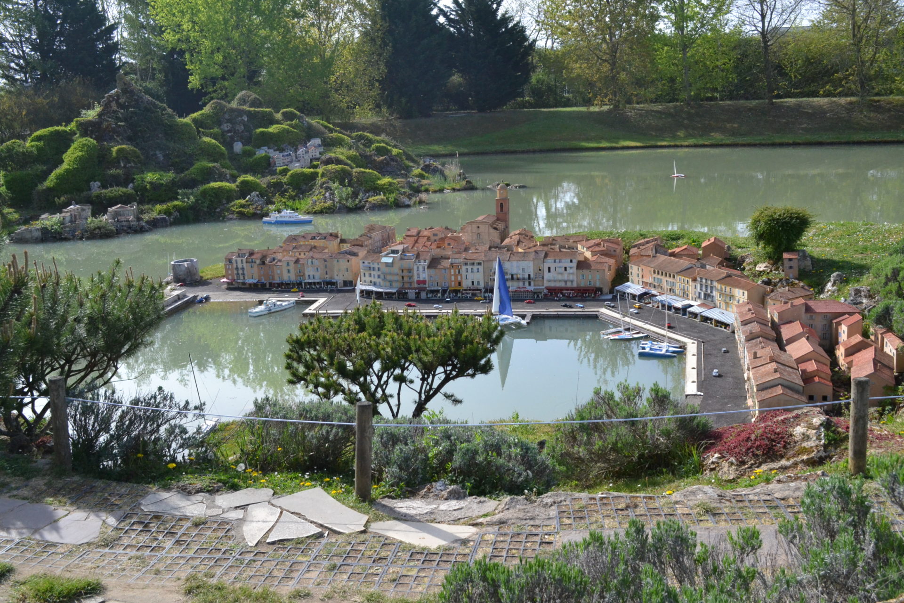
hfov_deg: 53.1
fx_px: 904
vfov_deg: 36.9
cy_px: 302
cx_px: 452
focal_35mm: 36
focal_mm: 24
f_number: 10
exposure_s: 1/1600
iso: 1600
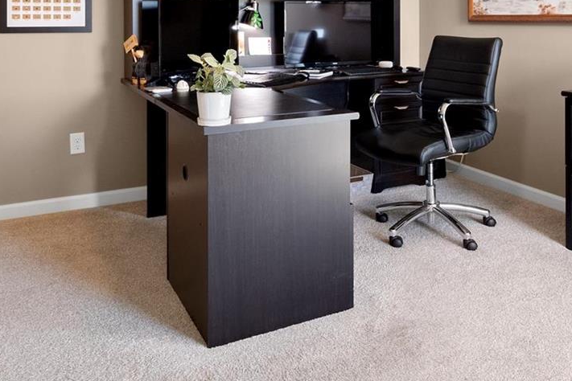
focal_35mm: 36
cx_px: 370
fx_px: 572
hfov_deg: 52.3
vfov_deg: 34.8
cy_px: 38
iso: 400
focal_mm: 8
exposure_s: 1/8
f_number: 6.3
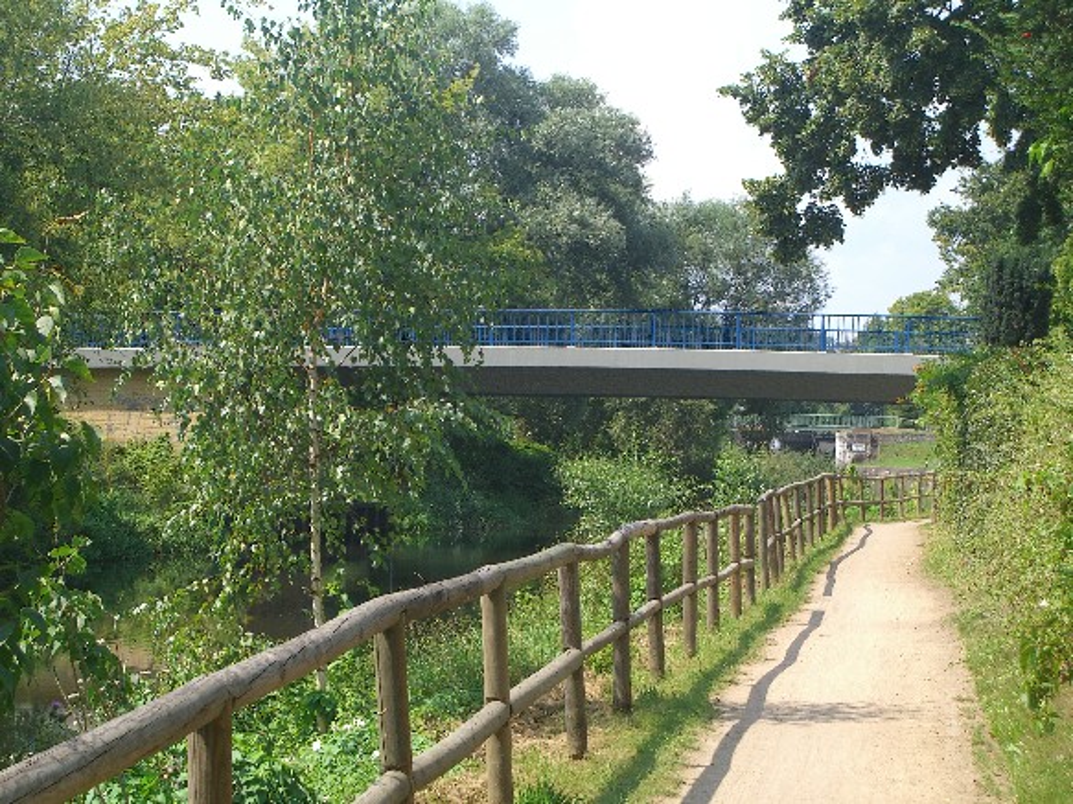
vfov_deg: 15.6
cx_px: 536
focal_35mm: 95
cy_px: 402
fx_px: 2944
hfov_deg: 20.7
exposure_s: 1/250
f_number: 4.8
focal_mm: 19.7
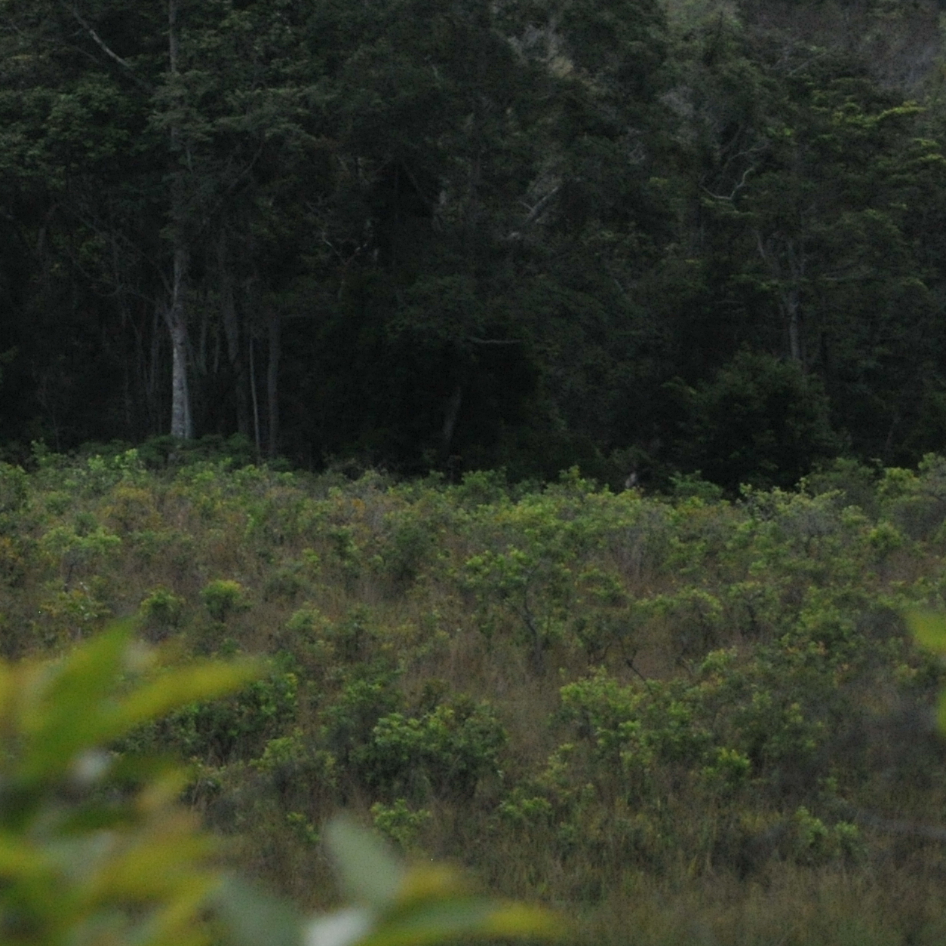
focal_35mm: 328
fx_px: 10141
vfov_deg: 5.3
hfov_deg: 5.2
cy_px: -530
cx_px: -891
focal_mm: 80
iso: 1000
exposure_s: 1/640
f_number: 4.5
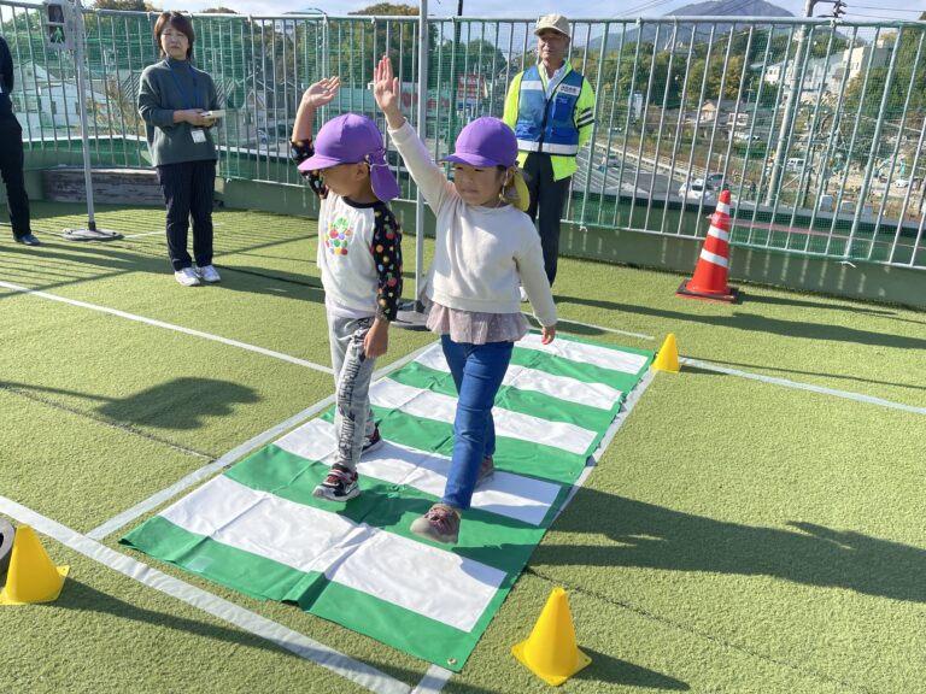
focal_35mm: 25
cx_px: 463
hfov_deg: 69.4
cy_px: 347
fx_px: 669
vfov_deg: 54.9
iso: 32
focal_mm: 5.1
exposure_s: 1/2857
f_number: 1.6
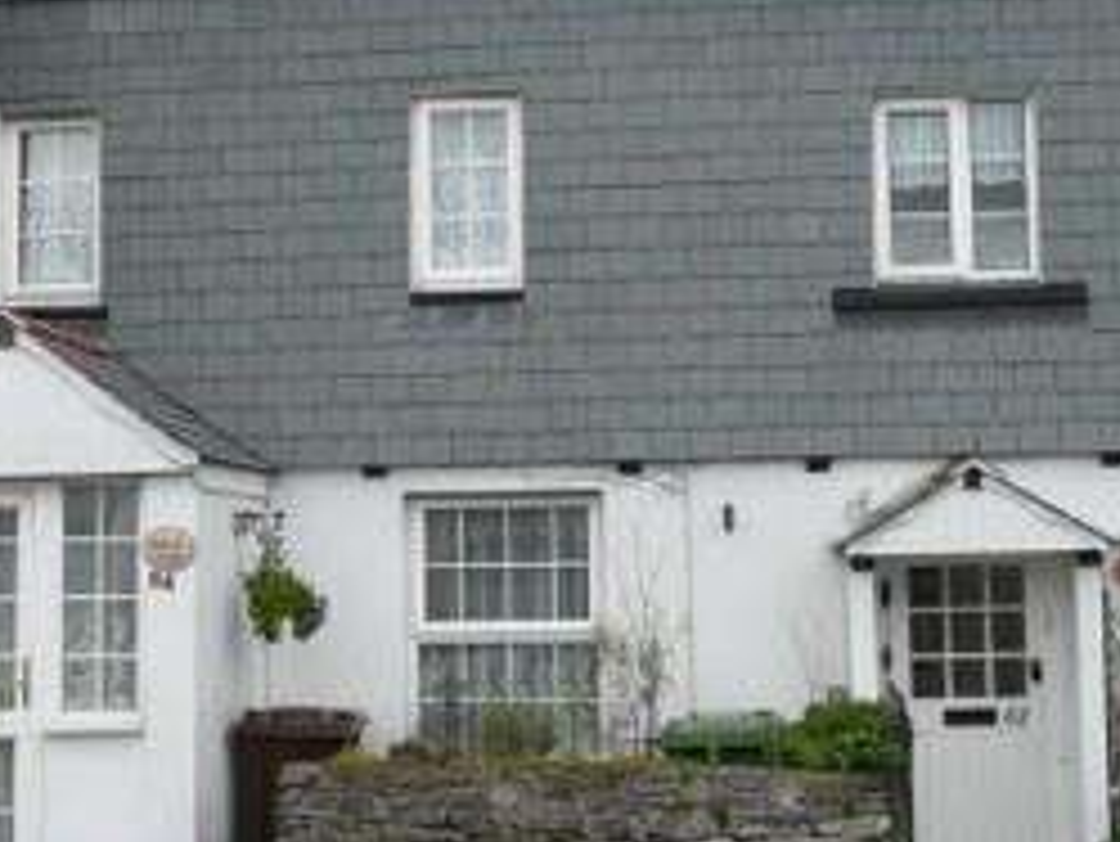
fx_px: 2493
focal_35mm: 77
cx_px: 589
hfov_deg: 25.3
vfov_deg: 19.1
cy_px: 347
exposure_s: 1/400
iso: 100
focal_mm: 7.8
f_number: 4.2
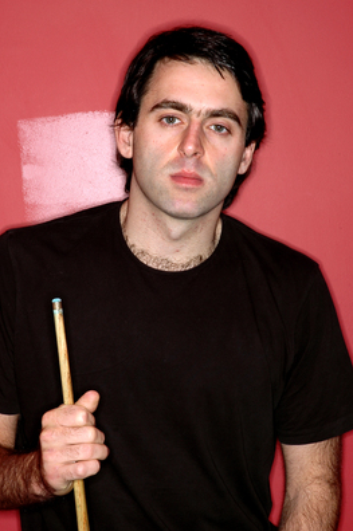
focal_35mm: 91
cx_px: 176
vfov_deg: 22.4
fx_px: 1342
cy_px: 267
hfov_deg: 15.0
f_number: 16
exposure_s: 1/250
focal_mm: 60
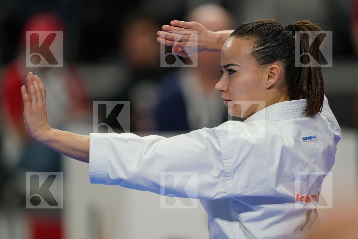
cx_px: 179
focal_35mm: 400
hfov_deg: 5.2
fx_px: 3977
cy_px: 120
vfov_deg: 3.4
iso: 400
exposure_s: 1/500
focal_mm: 400
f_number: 2.8
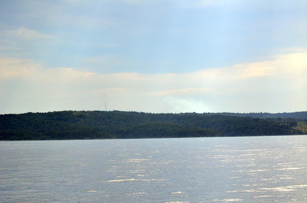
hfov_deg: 19.5
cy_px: 102
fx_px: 893
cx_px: 154
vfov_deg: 13.0
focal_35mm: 105
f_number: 4.5
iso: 800
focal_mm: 70
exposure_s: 1/8000
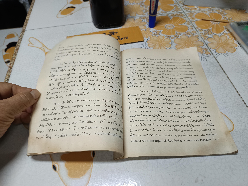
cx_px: 124
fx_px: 172
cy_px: 93
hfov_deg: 71.6
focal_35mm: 24
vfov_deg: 56.8
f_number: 1.7
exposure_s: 1/33.3
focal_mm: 5.31
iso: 845
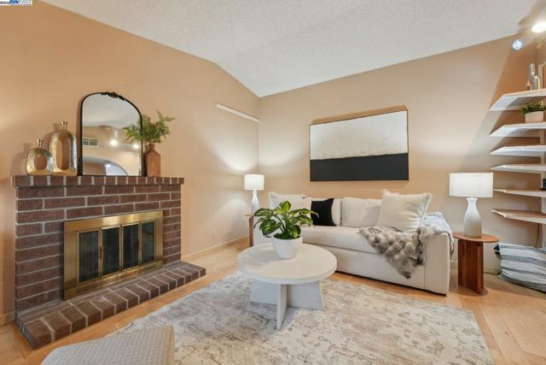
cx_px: 273
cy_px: 182
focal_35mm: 14
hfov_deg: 104.2
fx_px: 212
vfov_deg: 81.2
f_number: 8
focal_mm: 14
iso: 800
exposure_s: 1/20
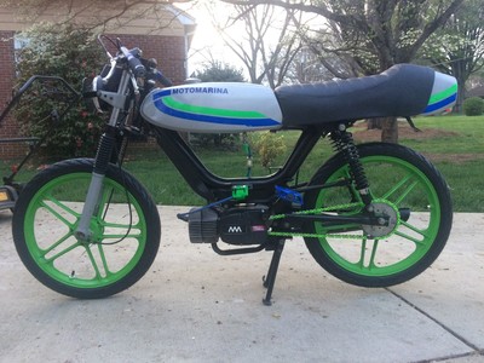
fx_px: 405
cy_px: 182
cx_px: 242
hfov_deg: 61.7
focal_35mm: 29
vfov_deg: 48.2
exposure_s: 1/30
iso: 125
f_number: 2.2
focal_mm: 4.15
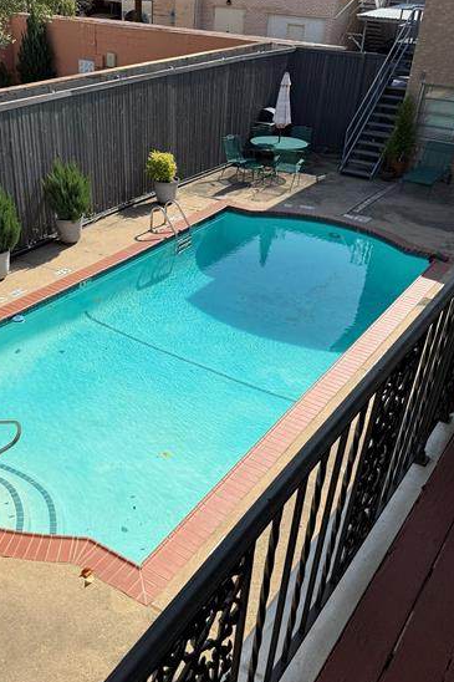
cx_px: 167
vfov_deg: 53.9
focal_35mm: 35
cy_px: 422
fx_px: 662
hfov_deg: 37.6
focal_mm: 6.76
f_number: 1.78
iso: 80
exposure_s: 1/4405
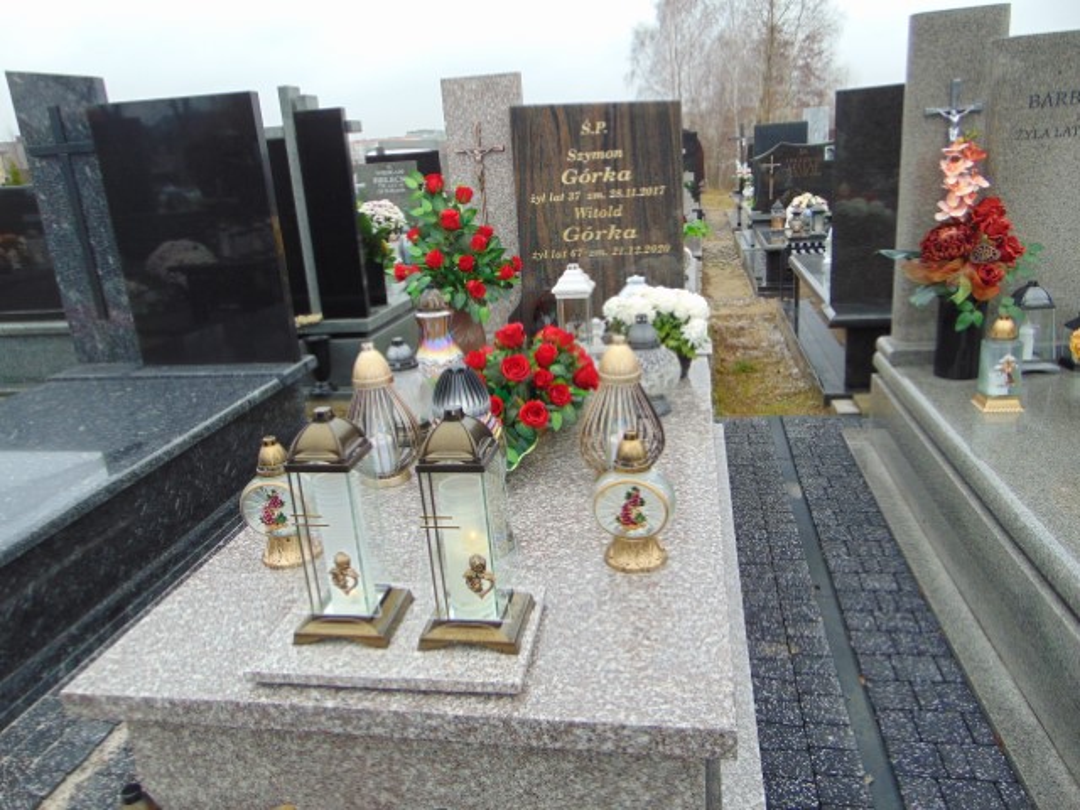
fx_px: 780
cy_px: 405
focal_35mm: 25
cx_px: 540
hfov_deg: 69.4
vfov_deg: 54.9
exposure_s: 1/100
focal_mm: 4.5
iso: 80
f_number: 3
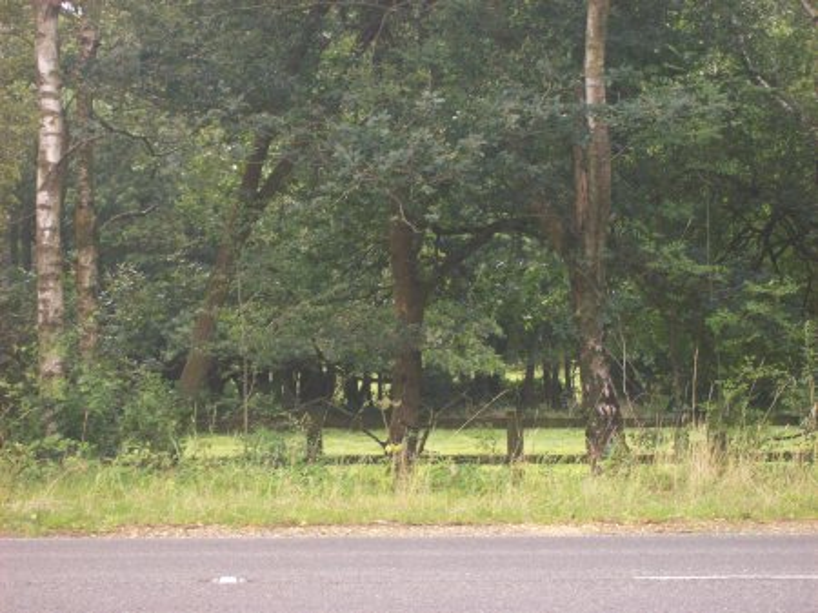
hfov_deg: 18.2
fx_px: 2551
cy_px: 306
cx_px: 409
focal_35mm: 108
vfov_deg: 13.7
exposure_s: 1/128
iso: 200
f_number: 4.8
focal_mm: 18
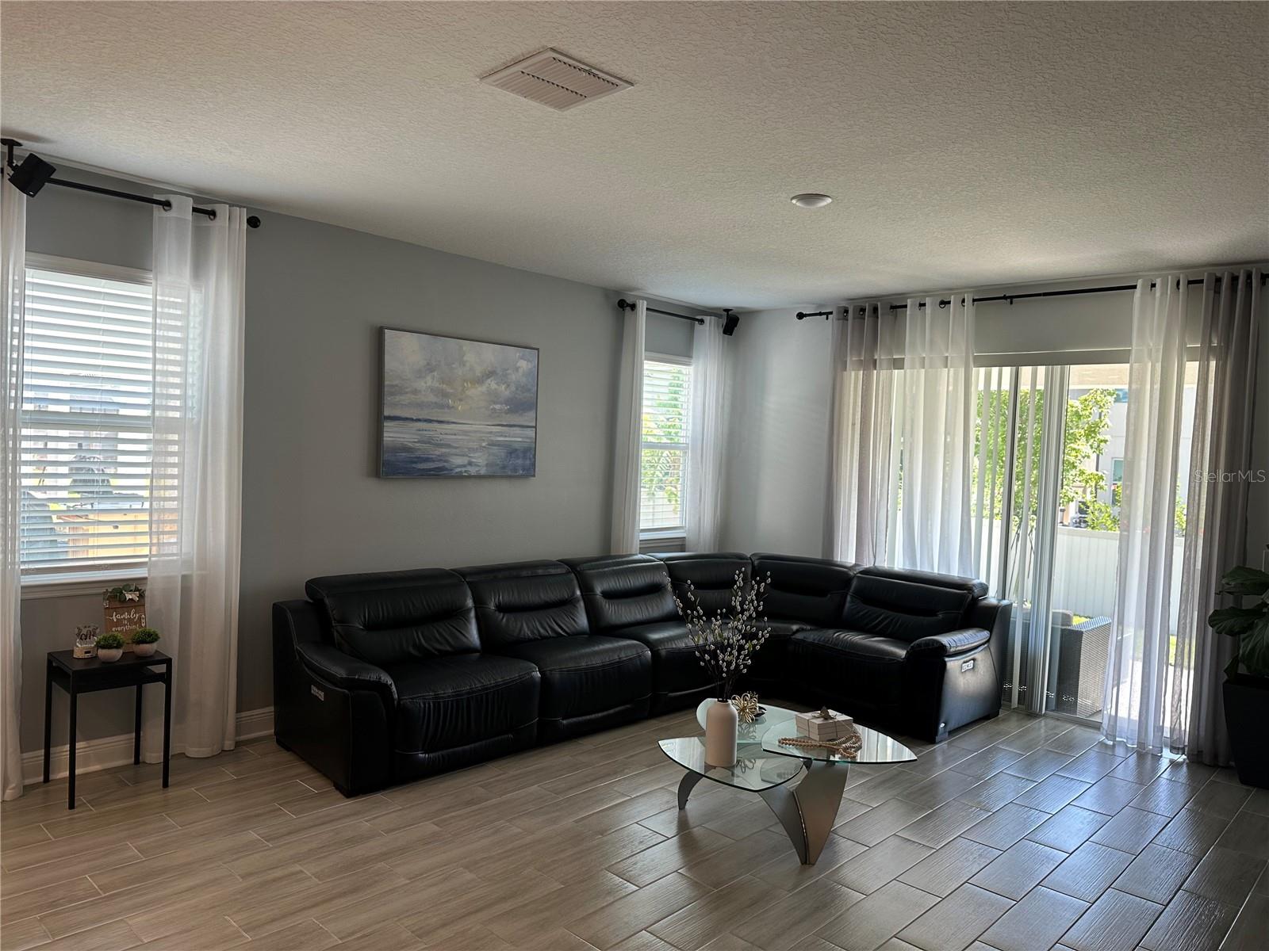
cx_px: 634
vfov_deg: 56.8
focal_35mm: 24
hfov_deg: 71.6
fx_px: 880
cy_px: 476
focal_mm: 6.86
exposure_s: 1/120
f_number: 1.78
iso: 100
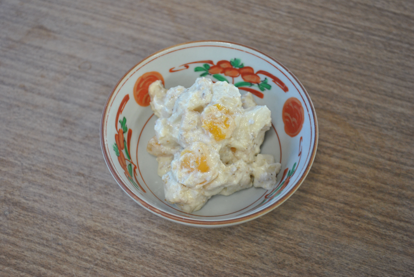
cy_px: 138
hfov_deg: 41.1
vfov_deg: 28.2
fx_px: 553
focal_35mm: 48
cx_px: 207
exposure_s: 1/20
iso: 400
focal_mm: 32
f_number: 4.8
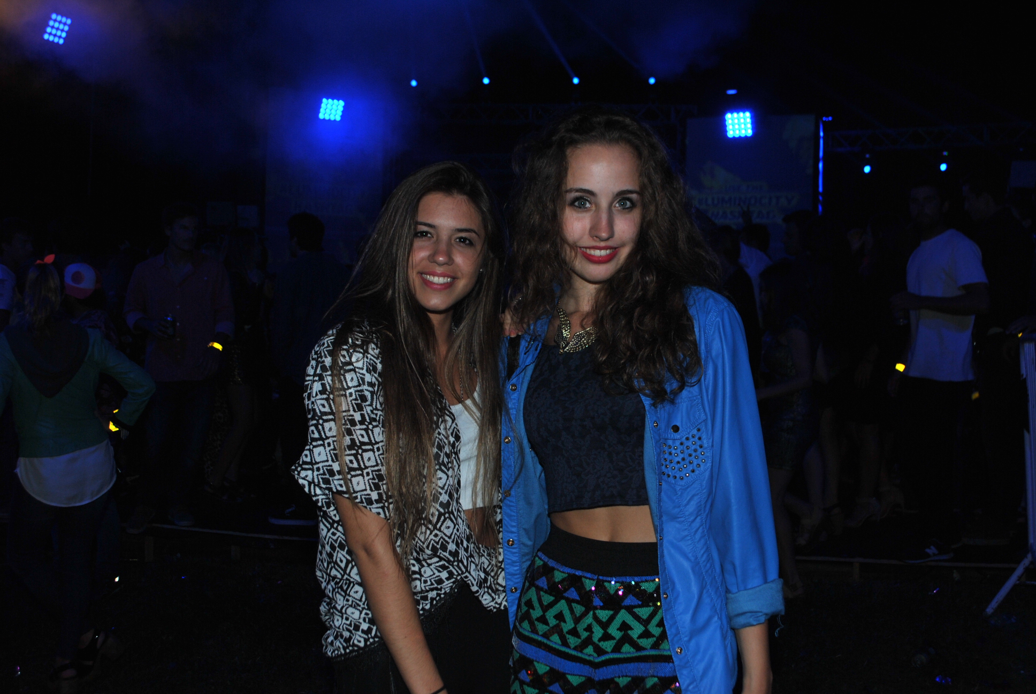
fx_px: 1124
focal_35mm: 39
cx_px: 518
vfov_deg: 34.3
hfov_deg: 49.5
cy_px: 347
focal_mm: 26
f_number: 5.6
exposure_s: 1/80
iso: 100
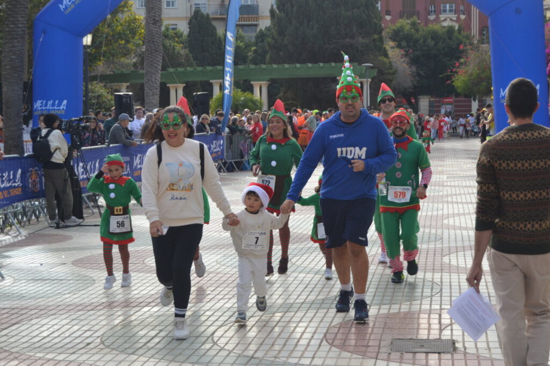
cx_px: 275
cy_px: 183
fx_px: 1054
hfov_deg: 29.3
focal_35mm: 69
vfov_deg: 19.7
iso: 400
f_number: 5.3
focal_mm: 46
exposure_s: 1/640
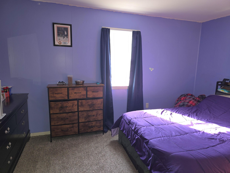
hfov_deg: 73.9
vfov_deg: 58.9
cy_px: 86
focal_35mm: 23
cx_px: 115
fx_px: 153
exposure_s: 1/30
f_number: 1.7
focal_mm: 6.3
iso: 100
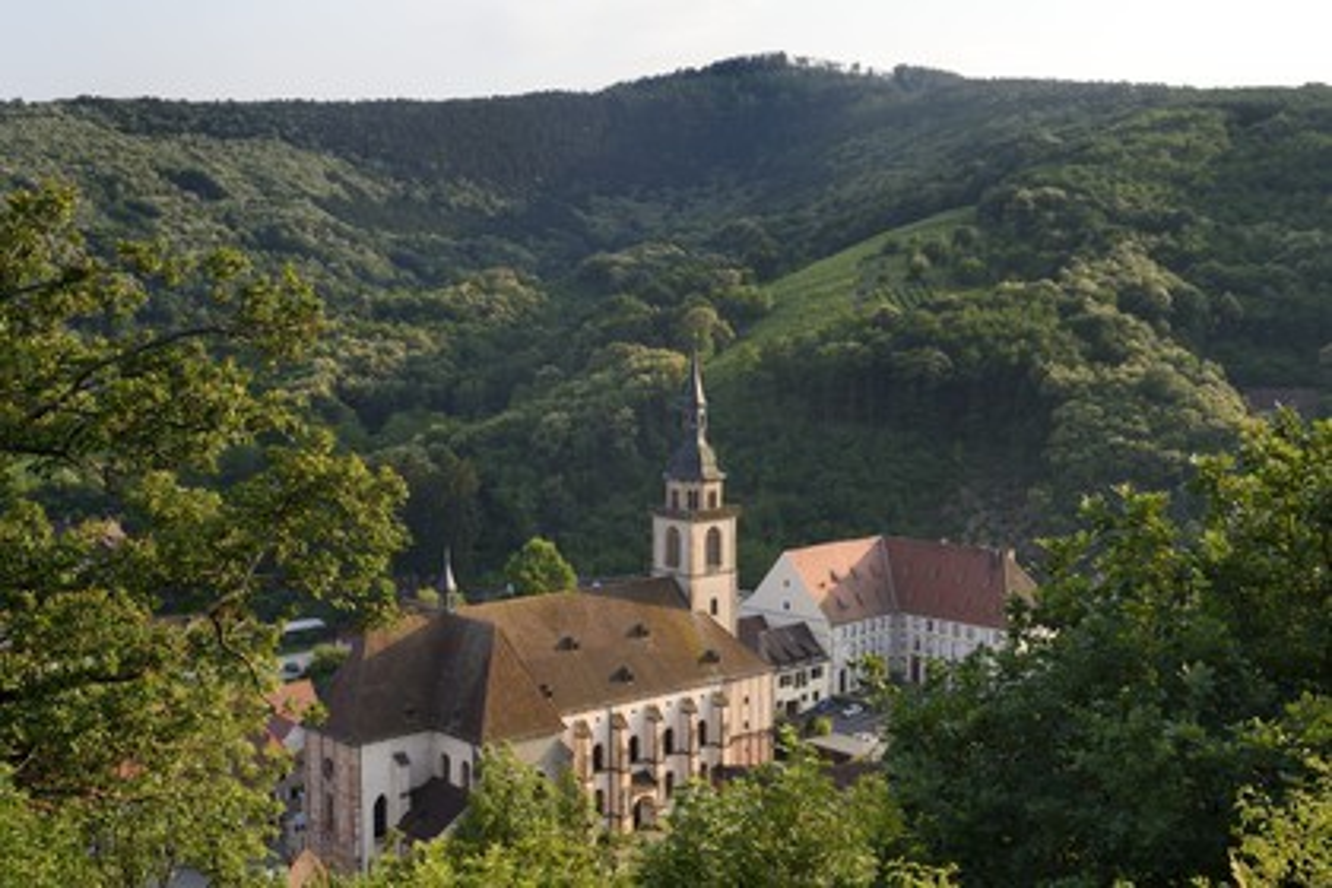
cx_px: 666
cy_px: 444
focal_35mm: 40
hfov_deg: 48.5
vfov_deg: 33.4
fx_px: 1480
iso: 200
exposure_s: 1/200
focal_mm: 40
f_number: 8
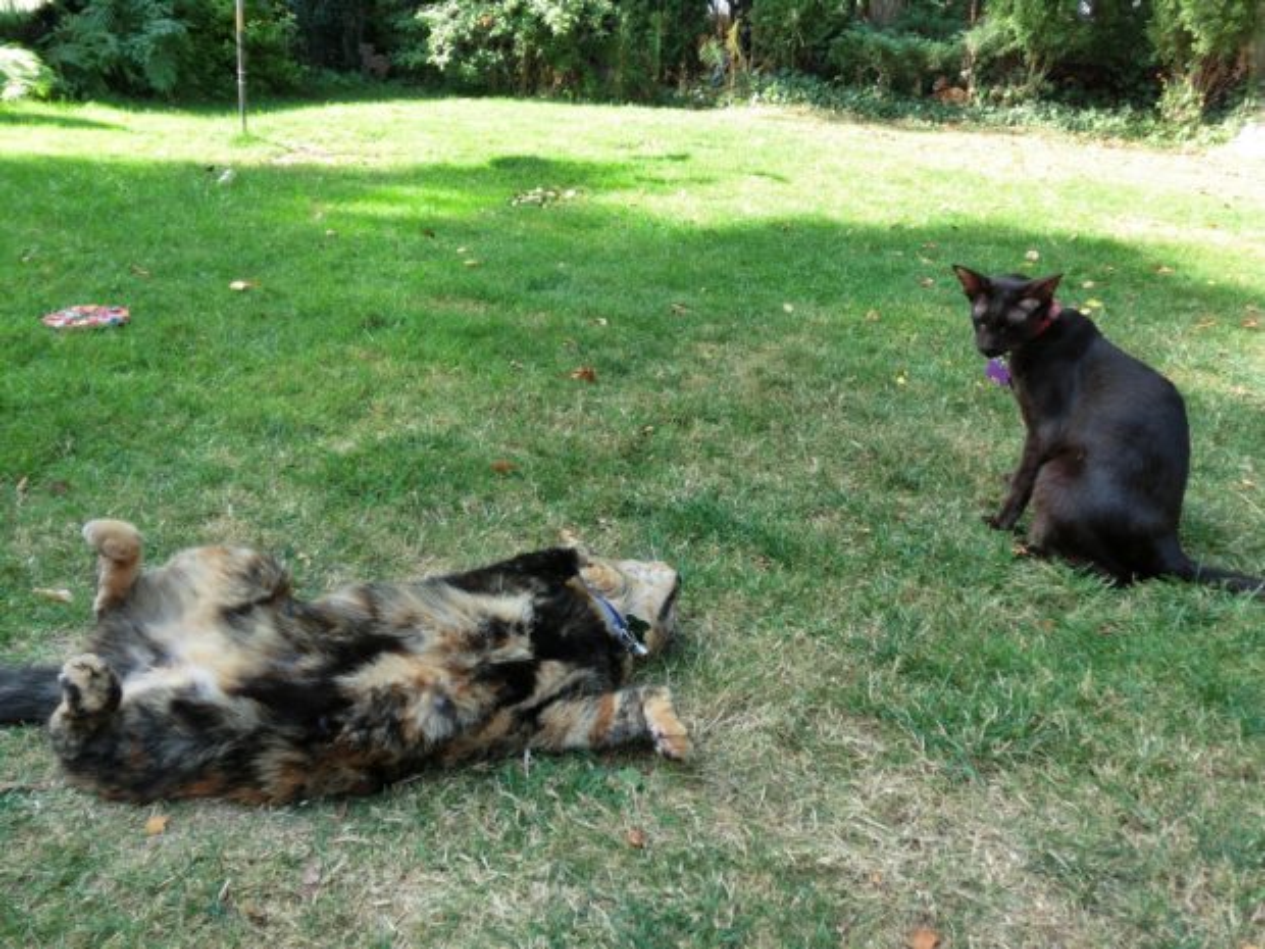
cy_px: 474
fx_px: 1023
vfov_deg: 49.7
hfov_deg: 63.4
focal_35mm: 28
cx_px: 632
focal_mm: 5
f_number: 3
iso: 100
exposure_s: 1/125
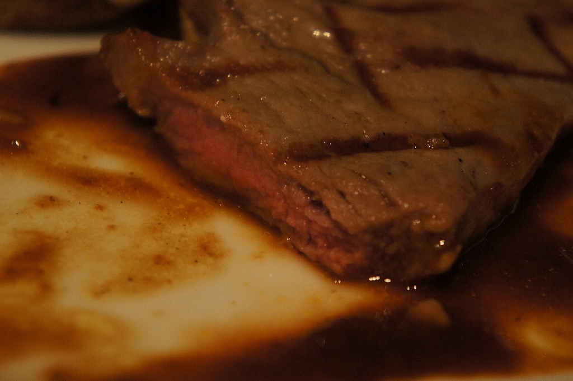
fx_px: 1312
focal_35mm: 82
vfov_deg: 16.5
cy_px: 190
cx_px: 286
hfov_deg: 24.6
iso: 1600
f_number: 5.6
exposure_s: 1/25
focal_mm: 55
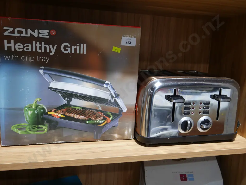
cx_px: 123
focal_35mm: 32
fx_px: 228
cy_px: 92
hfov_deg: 56.8
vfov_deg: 44.2
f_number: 3.6
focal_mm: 16
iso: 400
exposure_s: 1/60
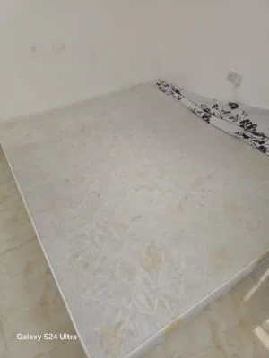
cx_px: 134
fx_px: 238
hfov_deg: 58.9
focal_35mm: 23
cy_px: 179
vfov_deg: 73.9
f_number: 1.7
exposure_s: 1/100
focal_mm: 6.3
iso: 500
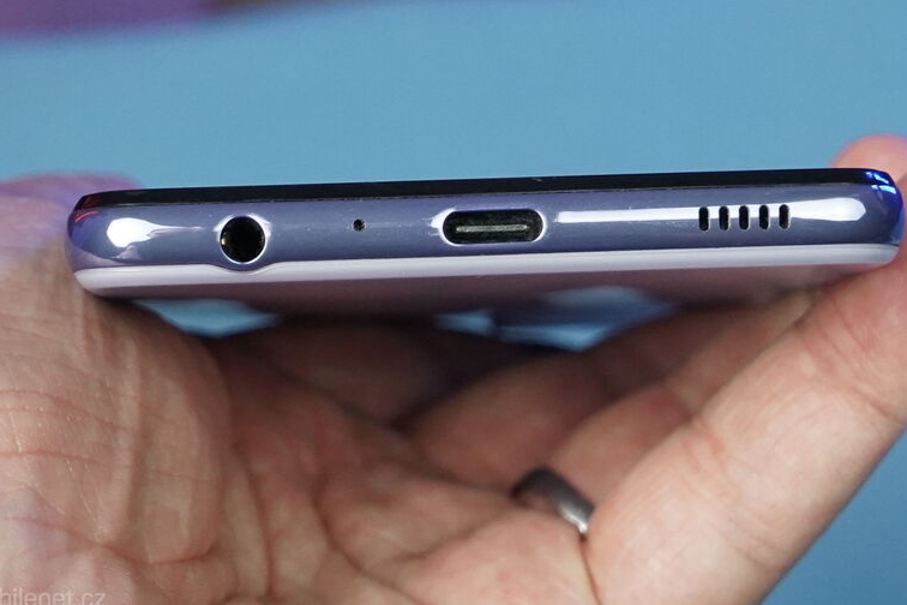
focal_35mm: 47
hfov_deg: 41.9
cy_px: 251
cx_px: 468
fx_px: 1184
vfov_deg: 28.6
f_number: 7.1
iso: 3200
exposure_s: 1/200
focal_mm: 37
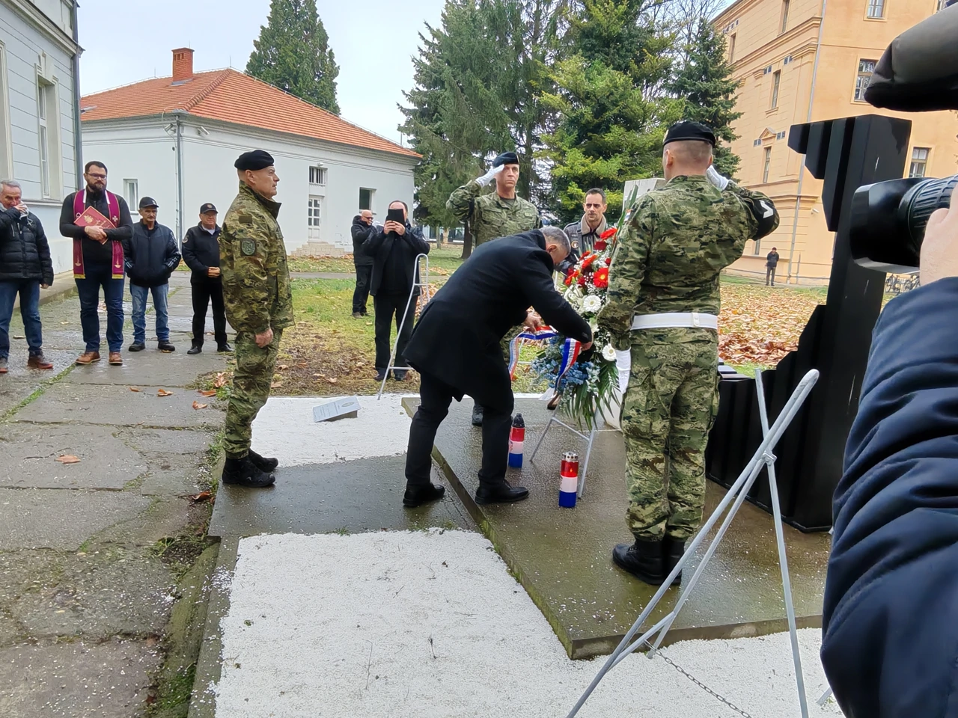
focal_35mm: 25
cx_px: 479
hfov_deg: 69.4
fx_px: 692
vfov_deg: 54.9
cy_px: 359
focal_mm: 1.96
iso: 50
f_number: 2.2
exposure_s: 1/390
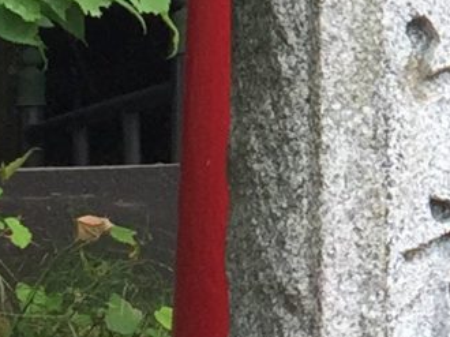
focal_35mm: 225
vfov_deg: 6.4
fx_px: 2923
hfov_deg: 8.5
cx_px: 788
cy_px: -407
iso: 32
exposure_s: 1/158
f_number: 2.2
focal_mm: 4.15
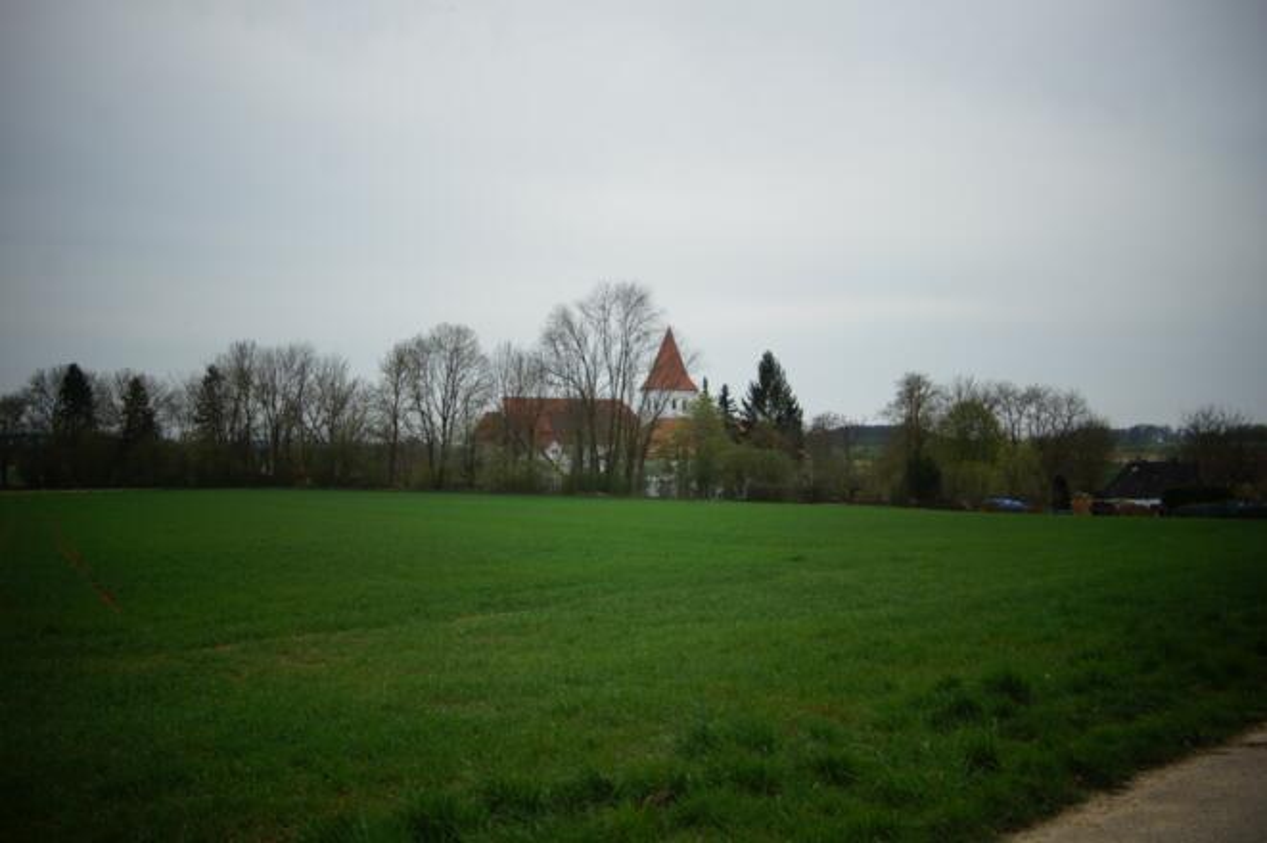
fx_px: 1583
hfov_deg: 43.6
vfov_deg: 29.8
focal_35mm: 45
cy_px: 422
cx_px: 634
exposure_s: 1/640
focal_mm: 30
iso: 100
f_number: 8
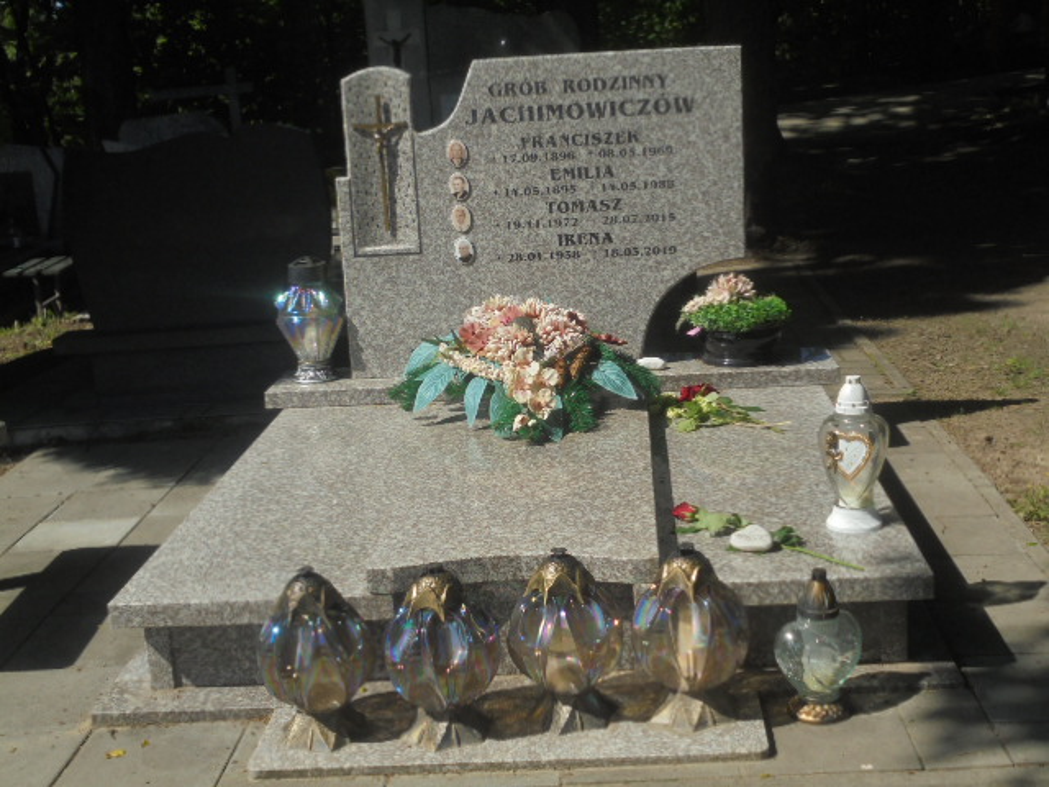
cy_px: 394
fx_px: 1485
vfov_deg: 29.7
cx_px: 524
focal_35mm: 49
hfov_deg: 38.9
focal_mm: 8.9
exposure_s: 1/640
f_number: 4.8
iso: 100
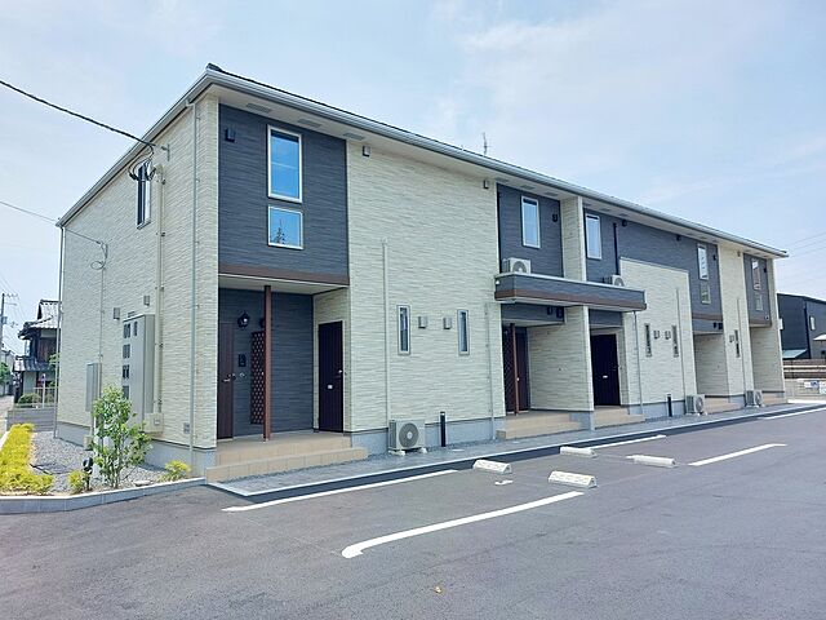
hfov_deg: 71.6
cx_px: 413
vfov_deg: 56.8
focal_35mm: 24
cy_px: 310
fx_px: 573
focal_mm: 5.23
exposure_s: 1/881
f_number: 1.8
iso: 25
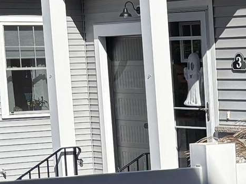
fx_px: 1207
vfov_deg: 8.6
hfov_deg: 11.0
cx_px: 416
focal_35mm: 170
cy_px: 256
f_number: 1.6
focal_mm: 5.96
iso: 50
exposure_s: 1/7194
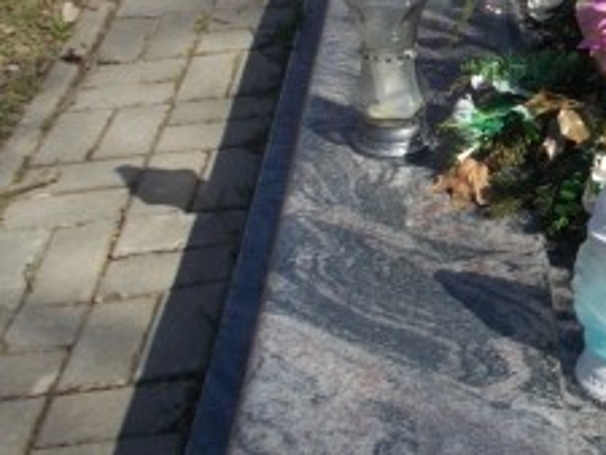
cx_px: 603
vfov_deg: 19.6
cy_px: 57
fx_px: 1296
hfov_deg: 25.1
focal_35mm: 74
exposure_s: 1/125
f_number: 8
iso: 80
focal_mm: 4.6
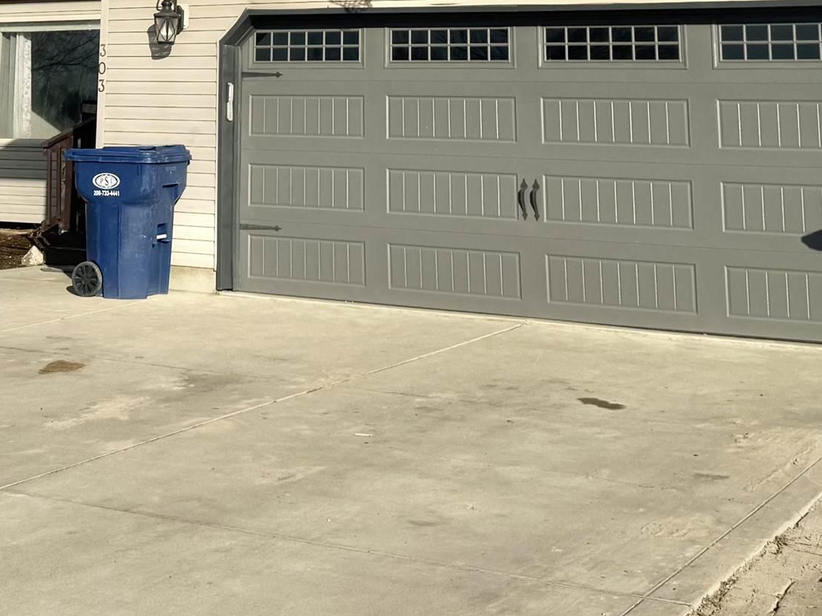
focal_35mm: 67
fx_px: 1591
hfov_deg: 28.4
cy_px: -201
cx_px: 164
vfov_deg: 20.0
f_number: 1.78
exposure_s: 1/6711
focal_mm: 6.76
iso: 80
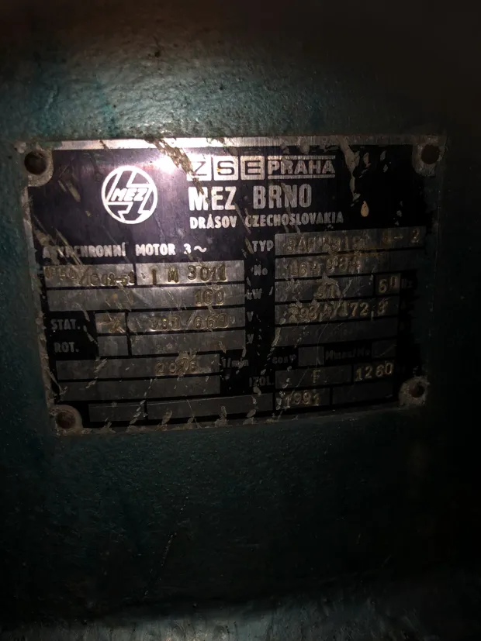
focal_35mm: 28
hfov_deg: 49.7
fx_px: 519
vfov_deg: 63.5
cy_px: 320
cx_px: 240
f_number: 1.8
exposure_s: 1/45
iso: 20
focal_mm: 3.99
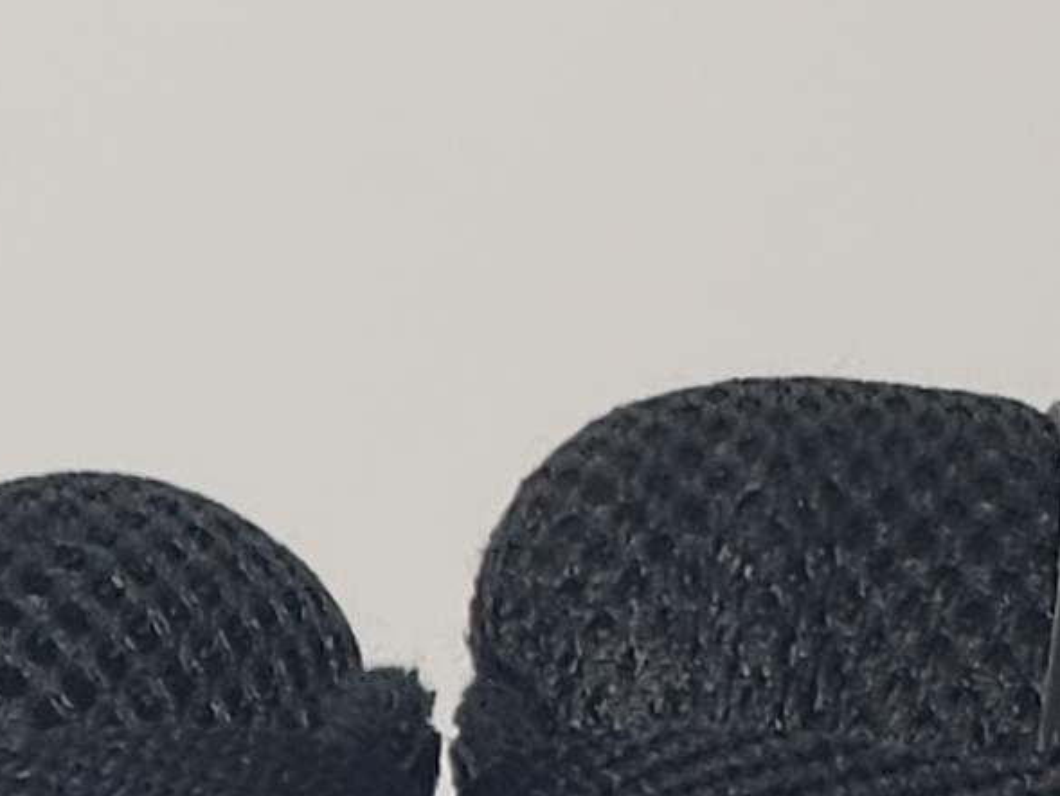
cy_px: 2341
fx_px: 5452
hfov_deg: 10.8
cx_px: -344
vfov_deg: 7.4
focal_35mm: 178
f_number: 2.4
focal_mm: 4.3
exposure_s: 1/173
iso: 50
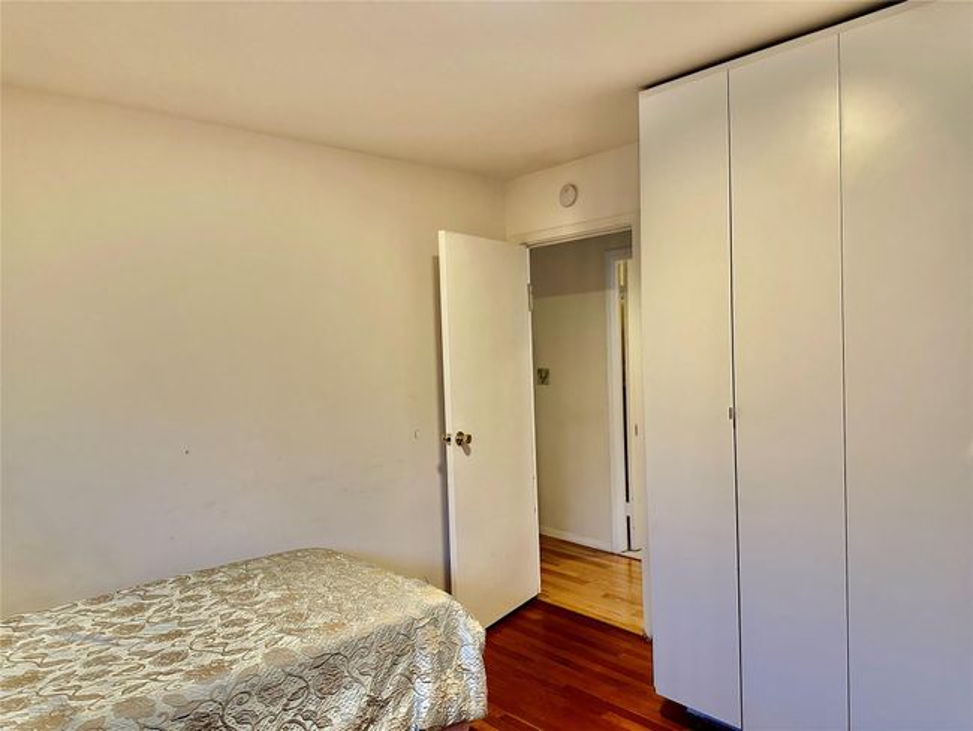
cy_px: 366
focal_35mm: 24
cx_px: 486
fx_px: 675
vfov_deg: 56.8
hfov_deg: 71.6
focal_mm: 6.86
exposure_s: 1/60
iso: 500
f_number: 1.78
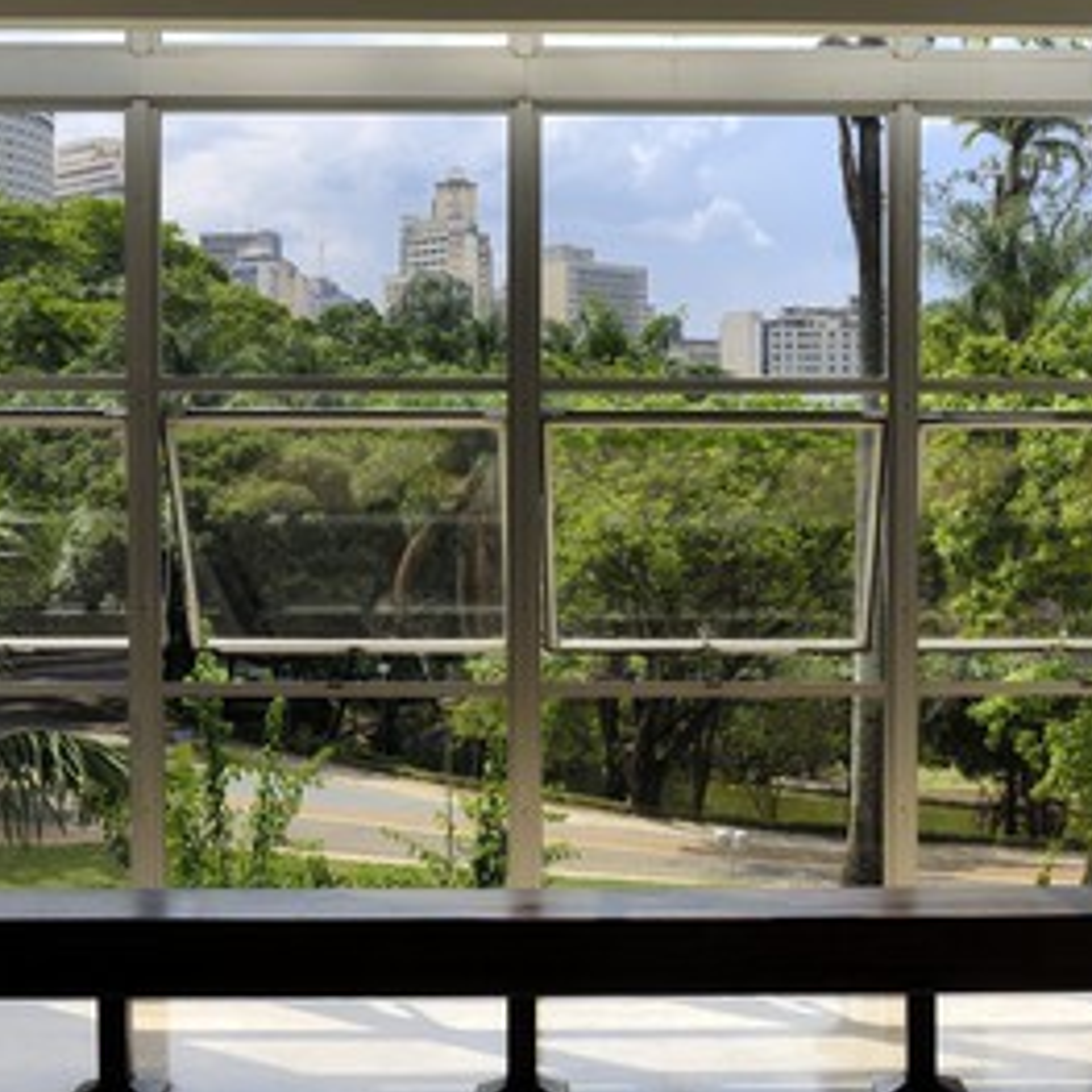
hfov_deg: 29.9
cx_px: 700
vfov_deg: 30.0
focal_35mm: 57
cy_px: 573
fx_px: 2034
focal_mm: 28
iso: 100
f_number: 6.7
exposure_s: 1/160
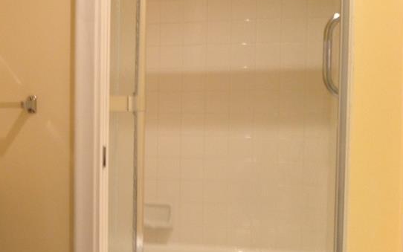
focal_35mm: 70
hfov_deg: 28.1
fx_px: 769
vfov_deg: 18.6
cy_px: 141
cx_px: 30
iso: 50
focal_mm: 4.28
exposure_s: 1/17
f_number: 2.4
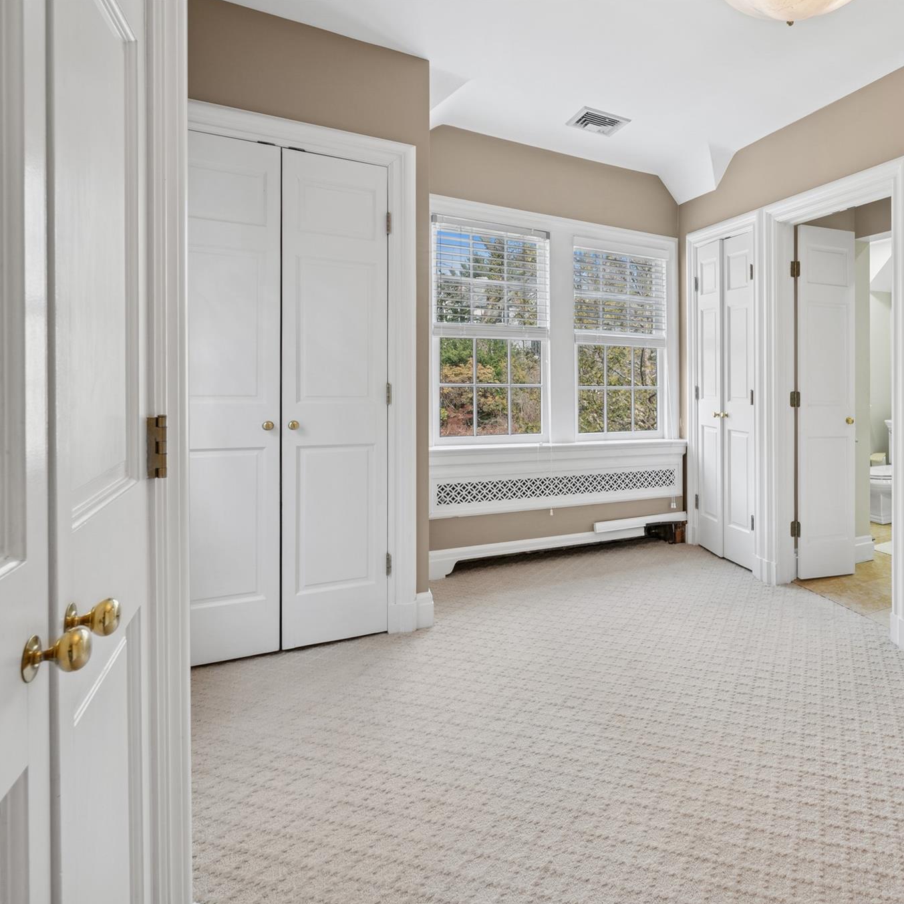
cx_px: 680
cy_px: 452
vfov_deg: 80.7
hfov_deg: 74.8
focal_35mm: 18
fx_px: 532
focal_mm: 14
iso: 200
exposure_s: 1/8
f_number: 11
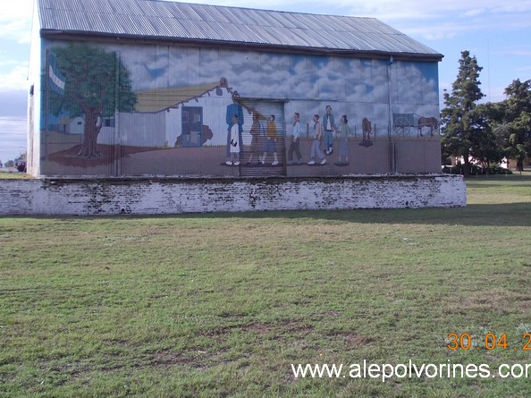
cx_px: 263
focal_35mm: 49
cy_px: 146
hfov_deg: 38.9
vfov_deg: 29.5
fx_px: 751
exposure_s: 1/160
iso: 80
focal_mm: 5.3
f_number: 6.2
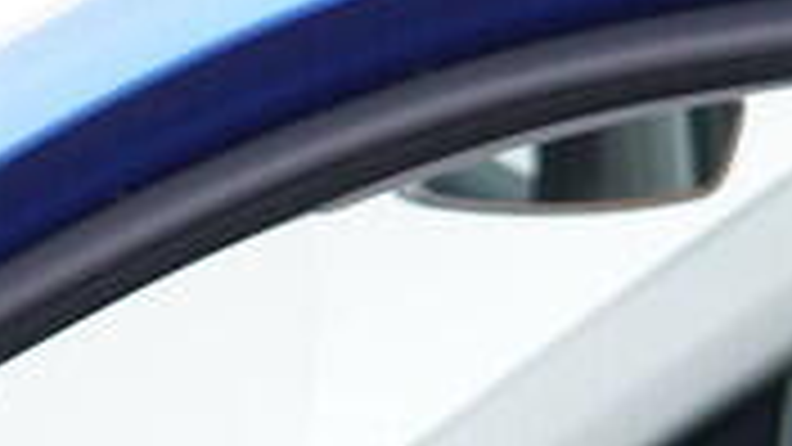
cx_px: -315
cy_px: 1484
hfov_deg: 9.6
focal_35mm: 220
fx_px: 4620
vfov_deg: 5.1
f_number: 2.8
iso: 125
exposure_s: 1/40
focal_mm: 24
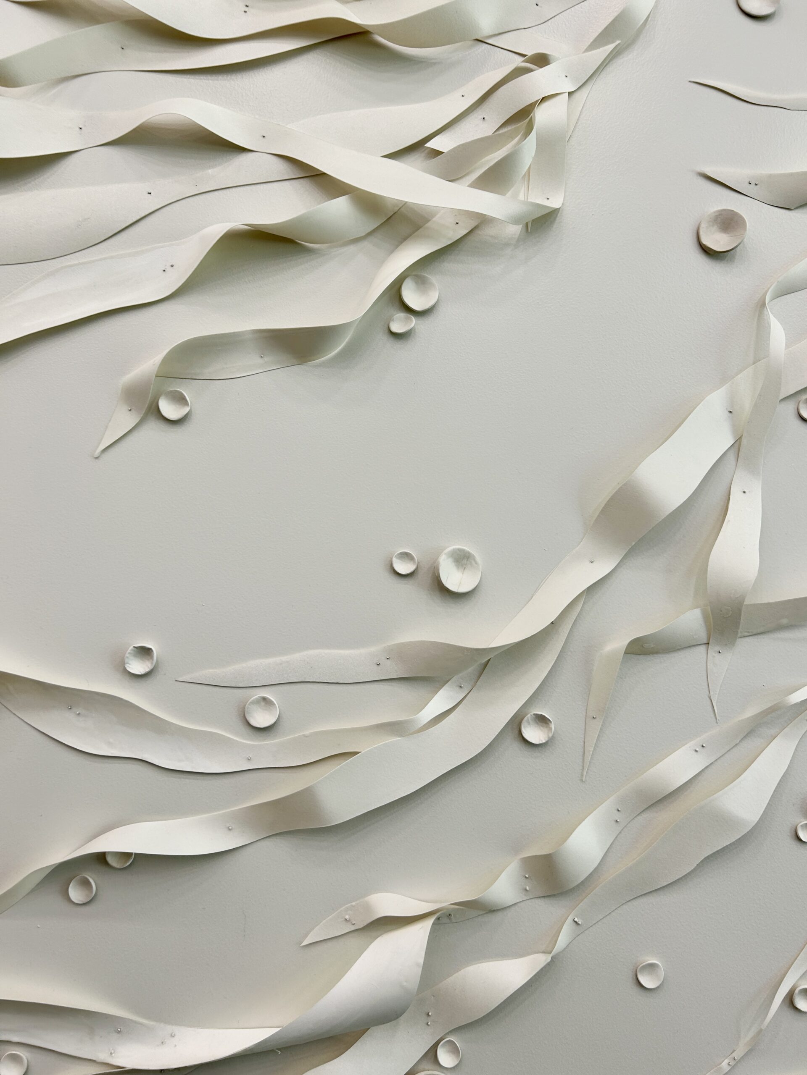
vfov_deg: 67.3
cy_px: 538
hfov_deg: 53.1
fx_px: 808
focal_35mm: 26
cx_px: 404
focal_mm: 5.7
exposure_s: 1/120
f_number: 1.5
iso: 40
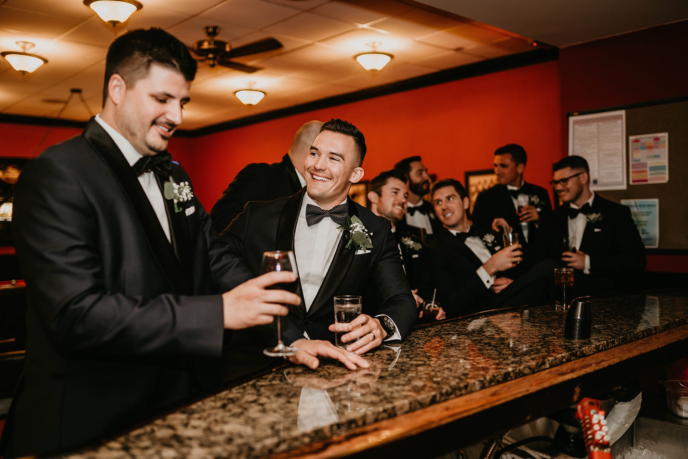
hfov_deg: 54.4
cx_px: 344
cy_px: 230
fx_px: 669
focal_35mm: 35
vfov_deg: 37.9
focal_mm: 35
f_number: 1.8
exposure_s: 1/100
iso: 400
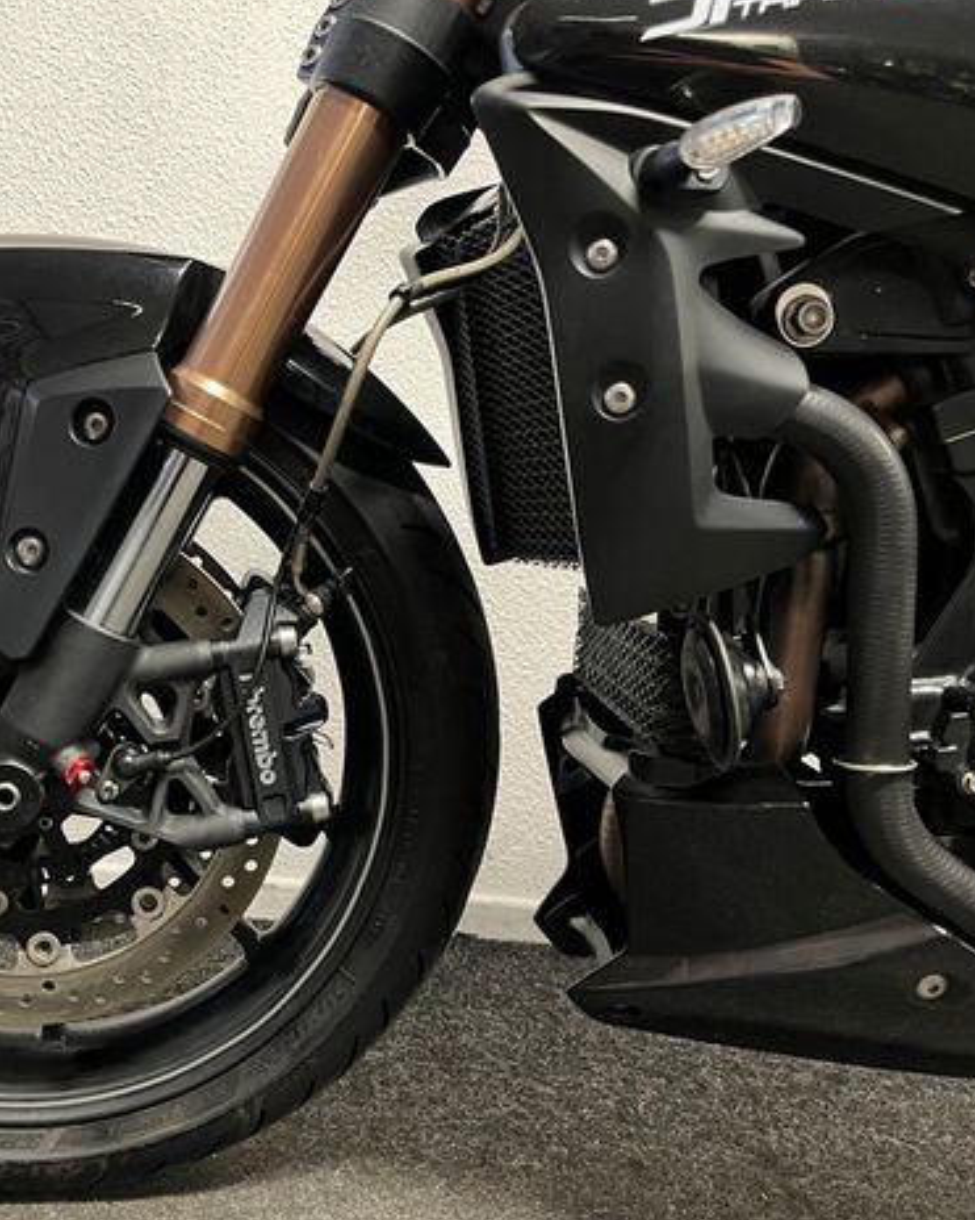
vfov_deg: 51.5
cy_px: 613
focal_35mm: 35
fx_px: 1263
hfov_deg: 41.4
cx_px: 292
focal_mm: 5.1
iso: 500
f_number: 1.6
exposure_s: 1/33
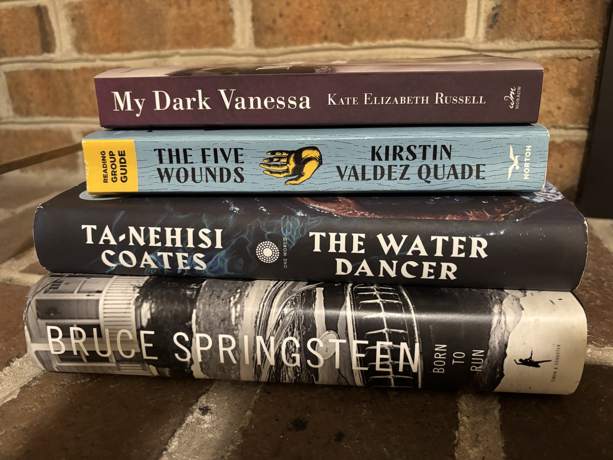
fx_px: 460
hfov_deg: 67.3
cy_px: 230
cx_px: 306
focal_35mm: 26
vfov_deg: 53.1
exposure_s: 1/30
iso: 640
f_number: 1.6
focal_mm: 5.96
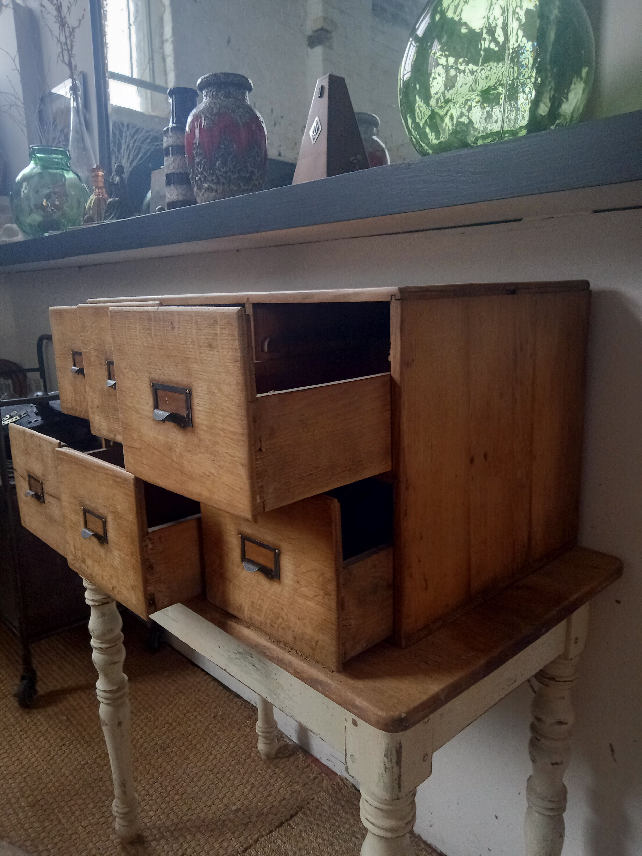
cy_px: 428
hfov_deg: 53.1
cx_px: 321
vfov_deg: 67.3
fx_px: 643
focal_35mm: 26
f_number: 2.2
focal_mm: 3.46
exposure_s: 1/20
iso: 769
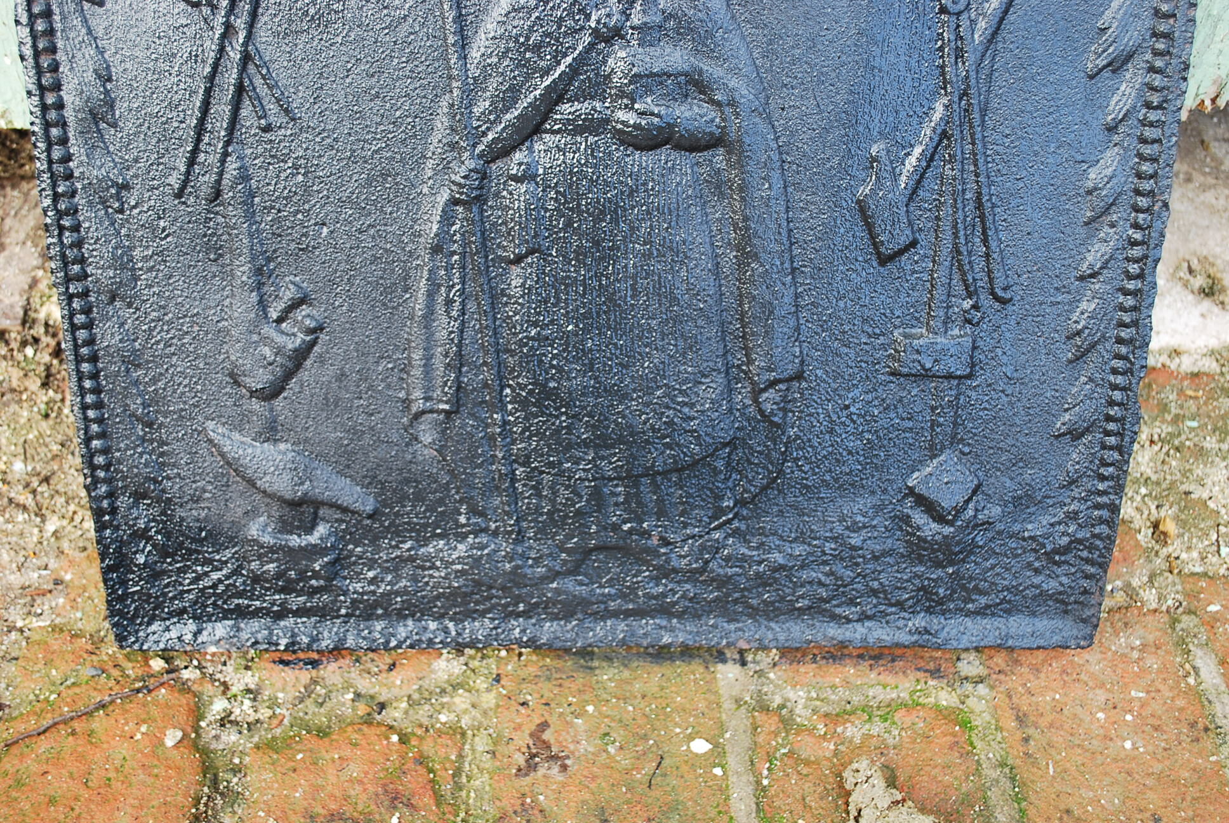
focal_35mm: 36
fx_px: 1230
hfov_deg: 53.1
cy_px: 412
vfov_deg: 37.0
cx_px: 614
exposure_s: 1/60
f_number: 4.2
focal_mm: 24
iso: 200
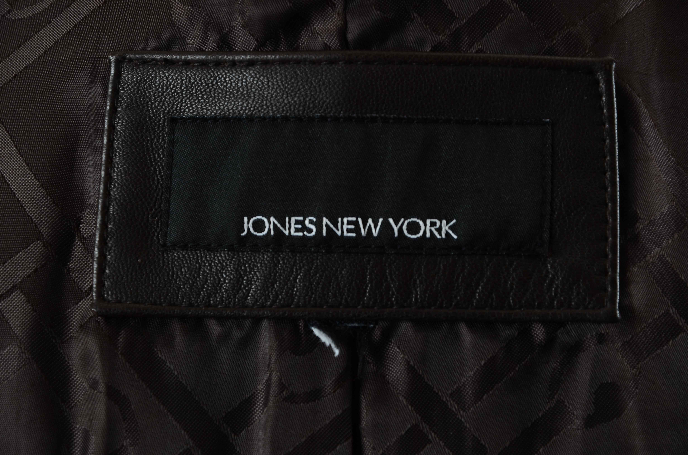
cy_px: 228
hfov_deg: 13.1
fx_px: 3004
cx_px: 344
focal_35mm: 158
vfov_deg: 8.7
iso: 160
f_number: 8
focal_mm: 105
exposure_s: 1/60
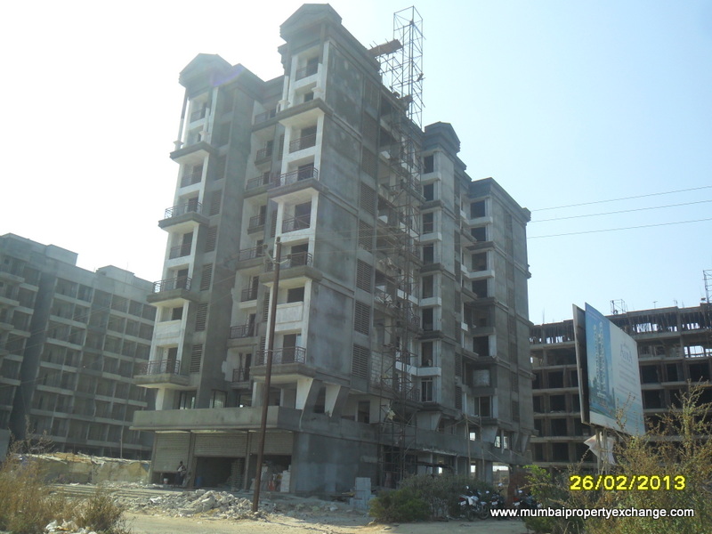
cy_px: 267
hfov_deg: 56.8
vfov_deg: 44.2
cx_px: 356
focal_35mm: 32
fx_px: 658
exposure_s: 1/750
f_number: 3.7
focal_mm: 5.7
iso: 100
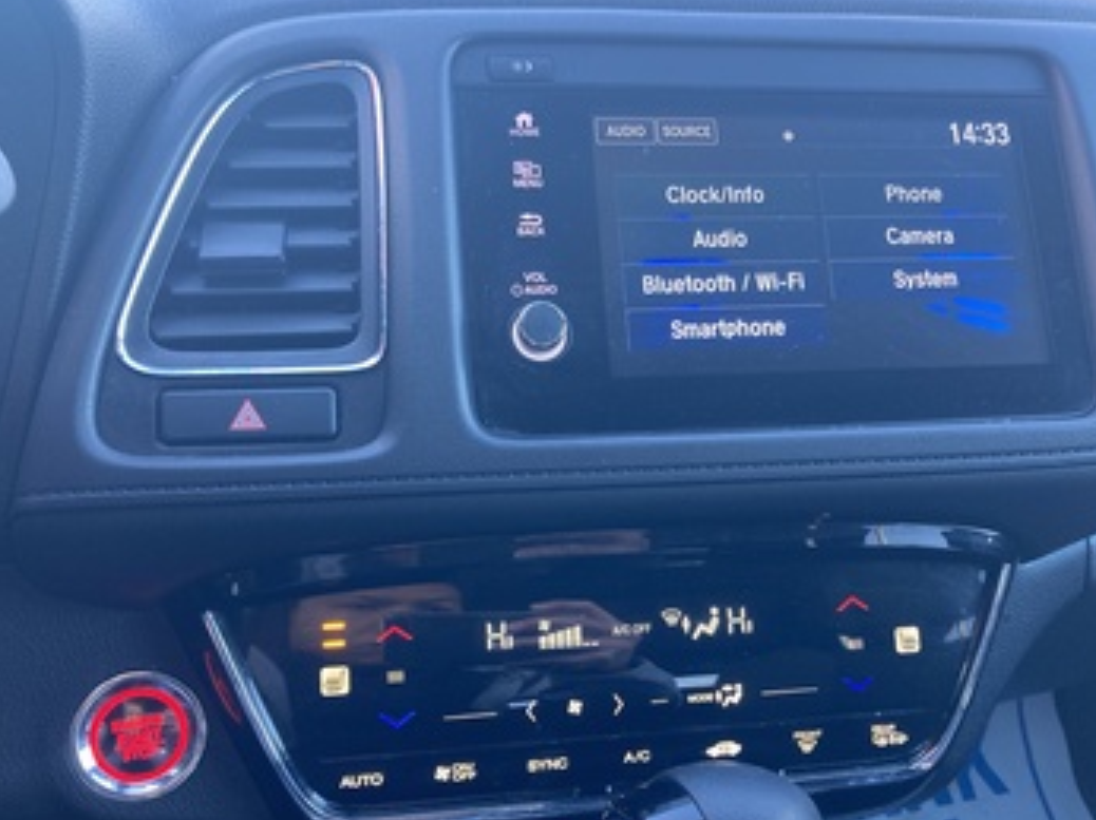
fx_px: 1076
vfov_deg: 41.7
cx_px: 586
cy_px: 448
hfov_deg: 53.9
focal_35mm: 34
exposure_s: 1/50
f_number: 1.8
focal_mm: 3.99
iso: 125
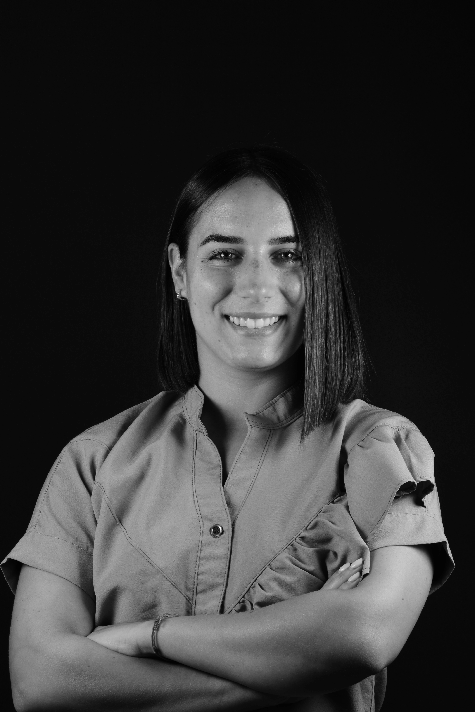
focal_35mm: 158
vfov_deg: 13.0
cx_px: 238
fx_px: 3117
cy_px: 356
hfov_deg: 8.7
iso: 125
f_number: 18
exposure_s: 1/125
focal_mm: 105
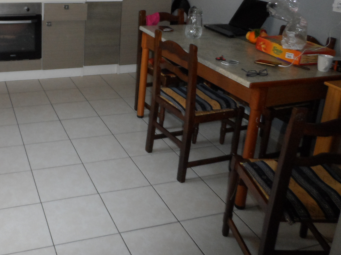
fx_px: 364
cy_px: 59
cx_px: 93
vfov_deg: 37.6
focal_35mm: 37
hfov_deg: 48.6
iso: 240
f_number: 3.2
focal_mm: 4
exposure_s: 1/30
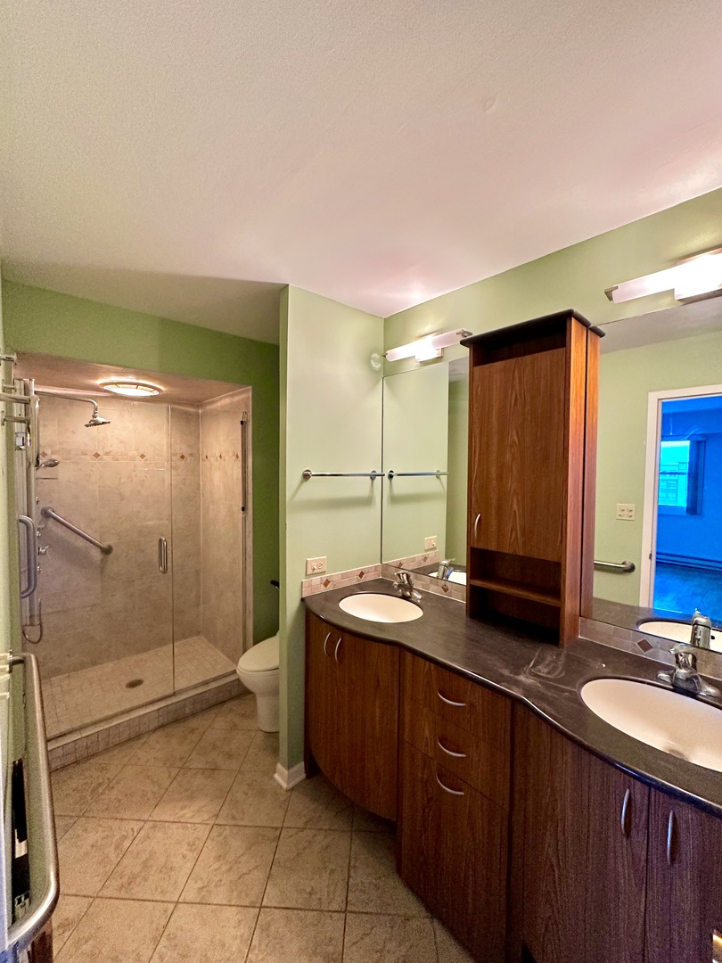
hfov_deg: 85.7
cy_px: 482
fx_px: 389
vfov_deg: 102.1
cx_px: 361
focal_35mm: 14
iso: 400
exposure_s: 1/60
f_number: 2.2
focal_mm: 2.22
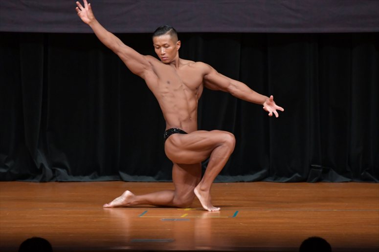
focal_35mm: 345
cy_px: 126
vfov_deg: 4.0
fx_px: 3630
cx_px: 190
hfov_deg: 6.0
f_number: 5.6
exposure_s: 1/400
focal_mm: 230
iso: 4000
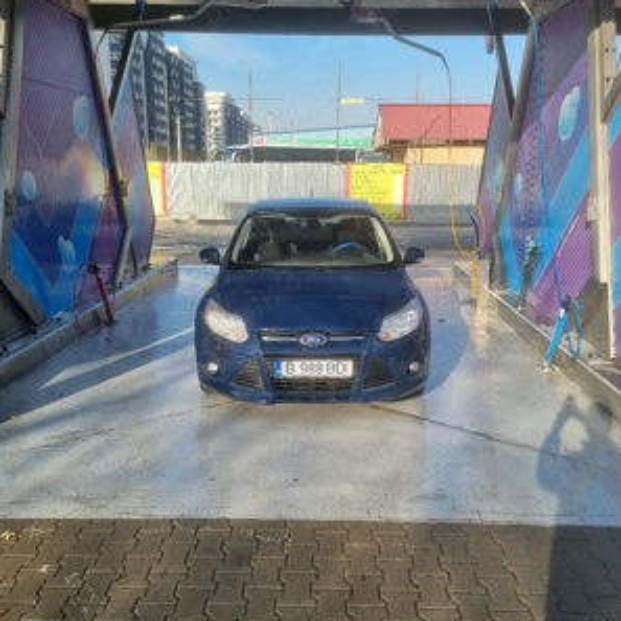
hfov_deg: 52.5
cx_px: 312
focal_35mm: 31
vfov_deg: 52.5
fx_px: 629
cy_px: 326
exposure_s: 1/1429
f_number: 1.8
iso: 50
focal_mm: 5.4
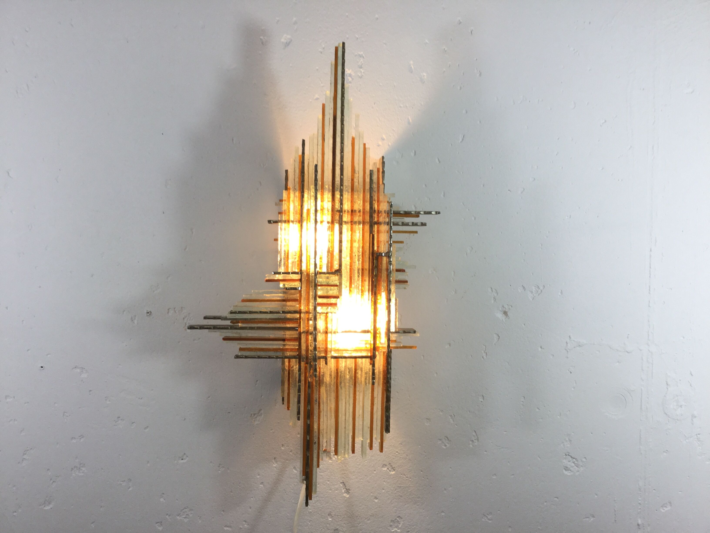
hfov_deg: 58.4
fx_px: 636
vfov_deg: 45.4
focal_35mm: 31
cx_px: 355
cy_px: 266
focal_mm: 3.3
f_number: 2.4
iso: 50
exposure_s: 1/100
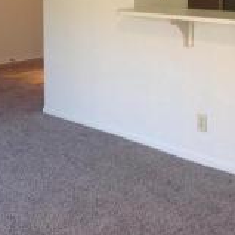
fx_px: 599
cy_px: 22
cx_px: 89
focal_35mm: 78
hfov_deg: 22.1
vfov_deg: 21.7
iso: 50
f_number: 2.4
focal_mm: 4.28
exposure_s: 1/24
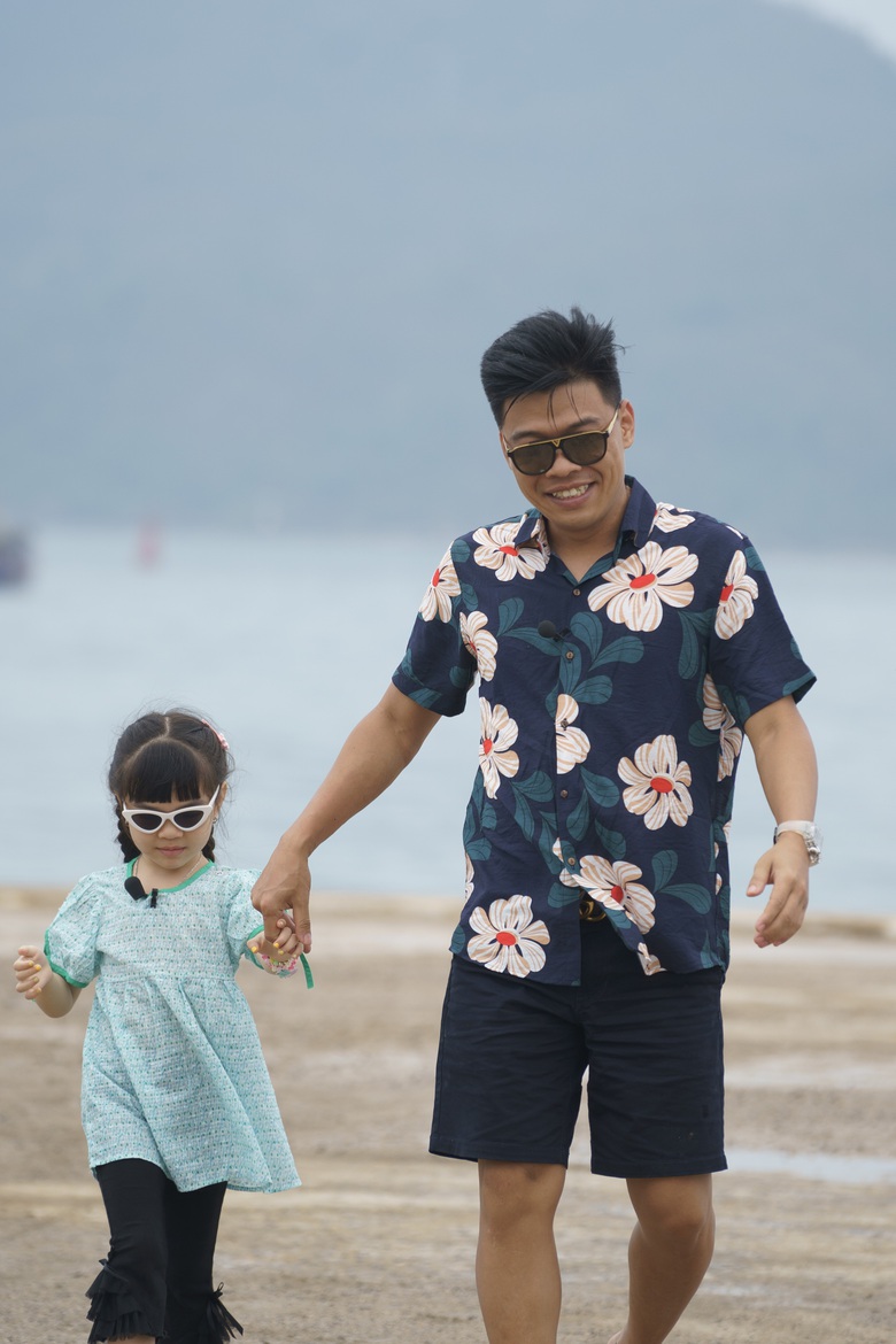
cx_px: 448
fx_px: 11199
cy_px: 672
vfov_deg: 6.9
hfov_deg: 4.6
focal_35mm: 300
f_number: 4
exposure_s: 1/500
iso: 100
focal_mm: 200
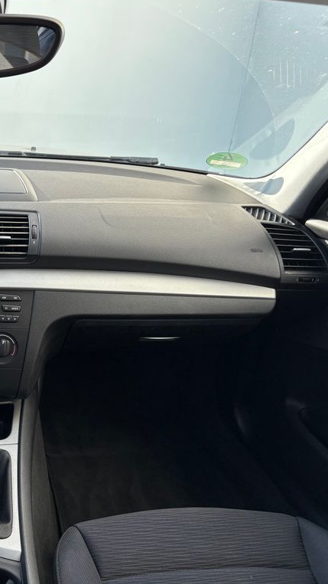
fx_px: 588
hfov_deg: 28.1
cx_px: -44
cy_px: 291
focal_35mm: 38
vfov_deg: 52.8
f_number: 1.6
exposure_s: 1/478
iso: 50
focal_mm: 5.96
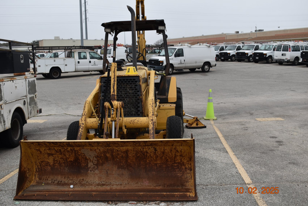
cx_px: 154
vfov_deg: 35.5
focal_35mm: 38
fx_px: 321
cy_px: 103
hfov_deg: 51.3
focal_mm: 25
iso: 200
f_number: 6.3
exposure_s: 1/250
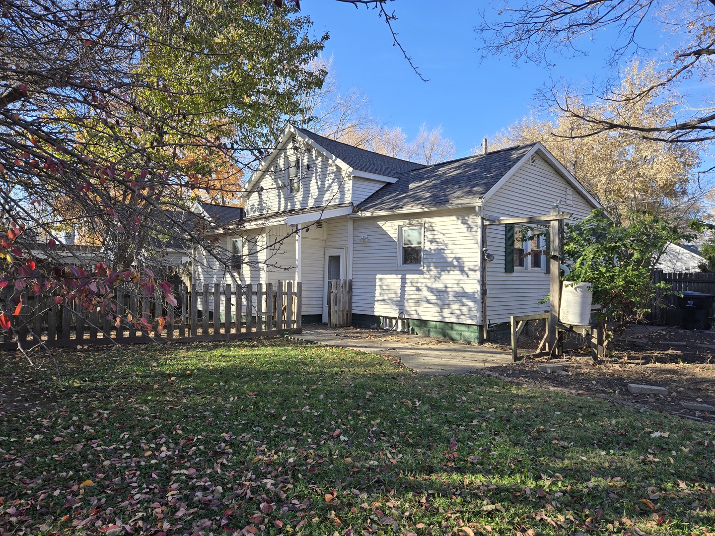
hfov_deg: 73.9
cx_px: 358
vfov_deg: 58.9
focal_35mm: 23
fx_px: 475
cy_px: 268
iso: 25
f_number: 1.8
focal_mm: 5.4
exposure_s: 1/545
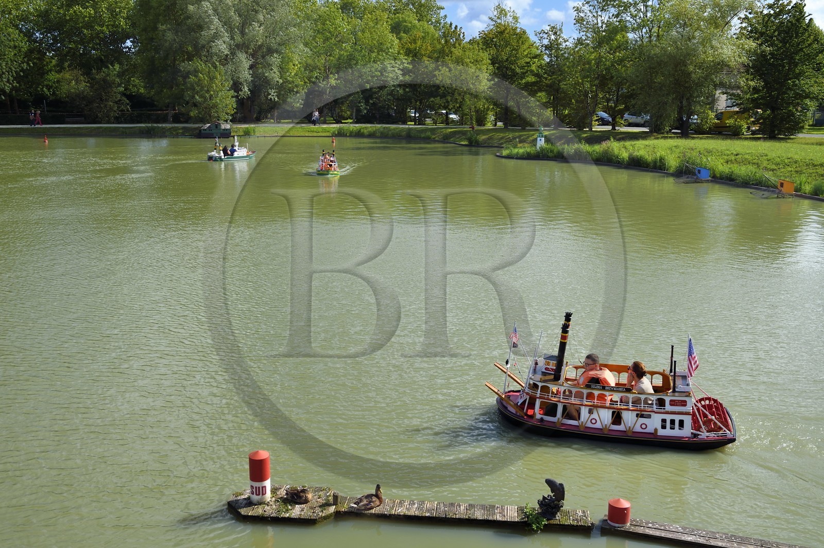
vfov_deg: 36.8
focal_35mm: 36
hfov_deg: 53.2
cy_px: 274
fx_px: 824
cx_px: 412
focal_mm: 36
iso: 200
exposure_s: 1/320
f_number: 9
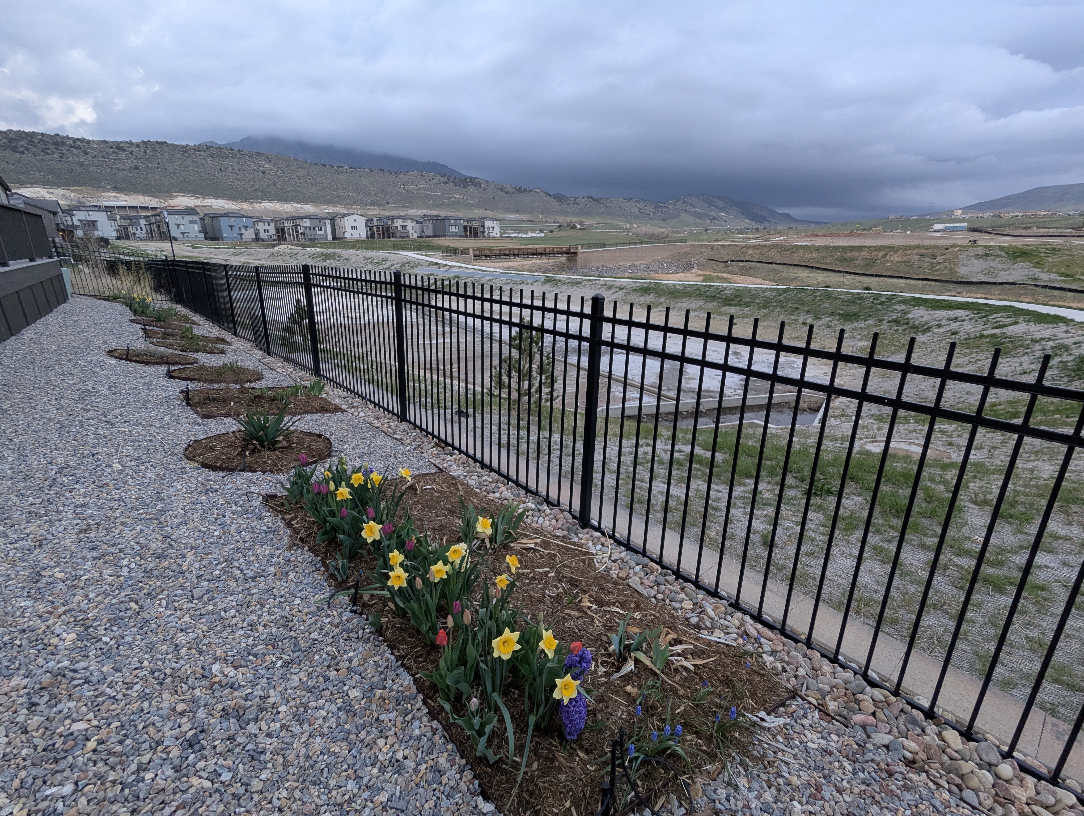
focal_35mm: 16
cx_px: 542
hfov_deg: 94.4
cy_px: 408
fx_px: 502
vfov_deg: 78.2
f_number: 2.2
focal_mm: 2.35
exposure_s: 1/253
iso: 122
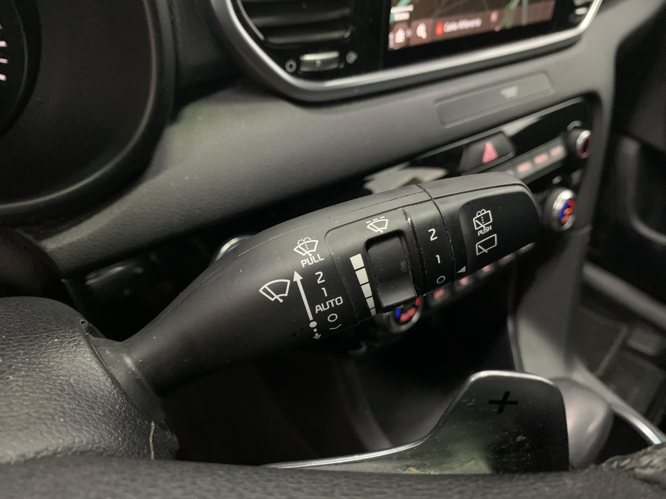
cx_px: 333
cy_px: 250
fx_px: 500
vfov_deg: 53.1
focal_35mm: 26
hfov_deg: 67.3
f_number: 1.8
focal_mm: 4.25
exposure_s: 1/20
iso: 640
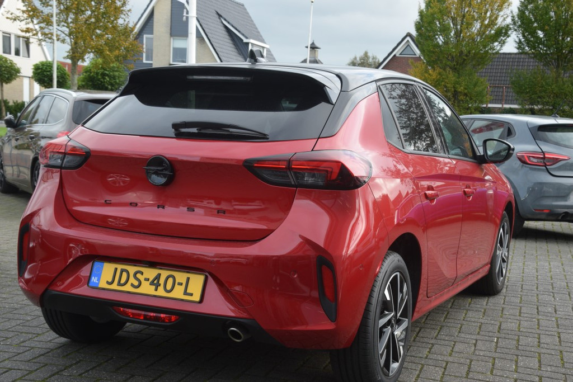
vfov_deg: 28.1
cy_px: 191
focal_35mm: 48
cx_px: 286
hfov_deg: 41.1
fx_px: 764
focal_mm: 32
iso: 400
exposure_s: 1/250
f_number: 8
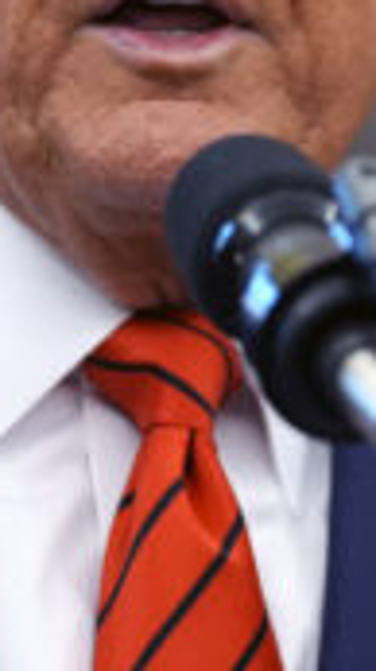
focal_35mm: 469
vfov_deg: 4.6
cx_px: 446
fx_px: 8333
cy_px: 134
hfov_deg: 2.6
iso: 2000
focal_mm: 121
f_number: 2.8
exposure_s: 1/400
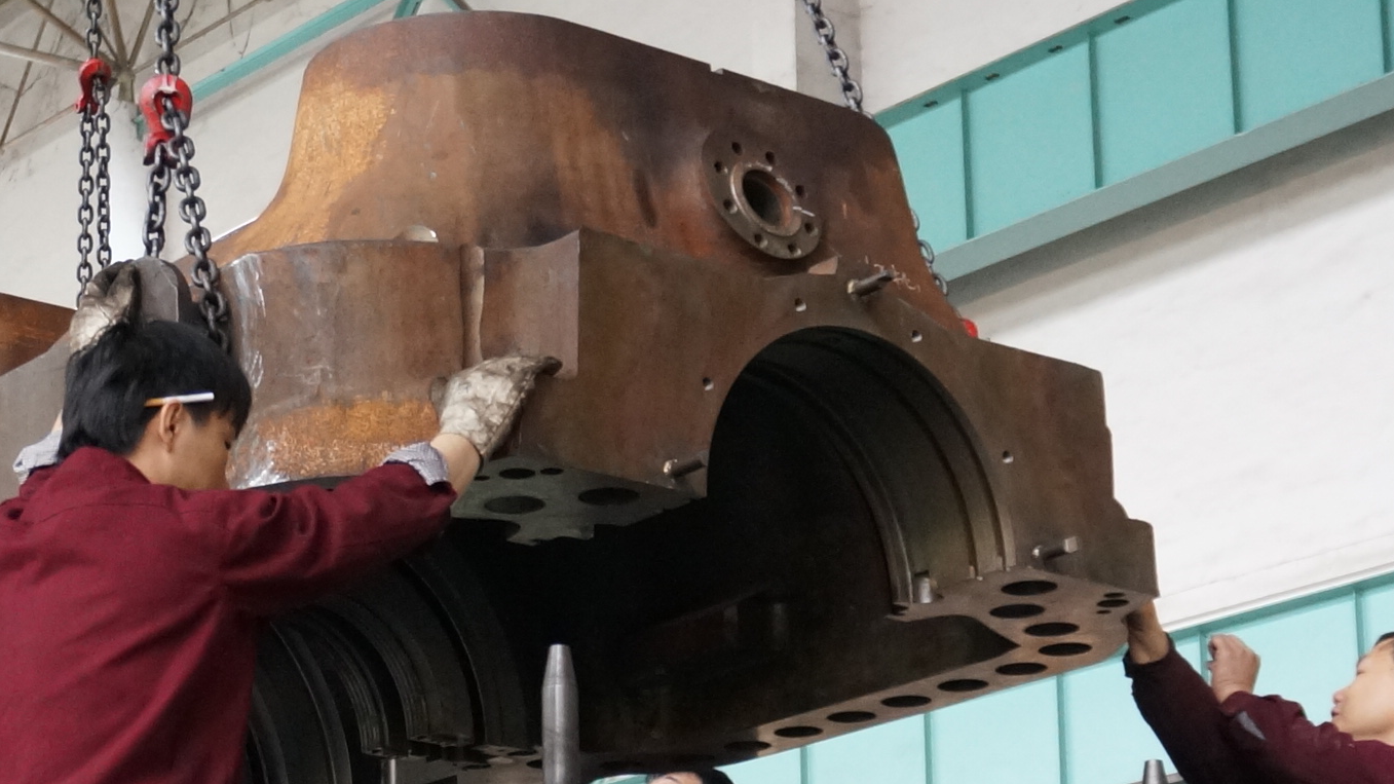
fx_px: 3659
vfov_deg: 12.0
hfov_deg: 21.4
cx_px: 415
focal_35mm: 99
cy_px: 917
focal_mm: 24
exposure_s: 1/50
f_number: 4.5
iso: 1600
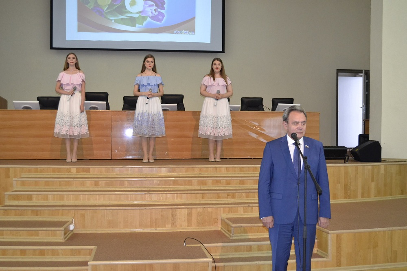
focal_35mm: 45
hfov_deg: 43.6
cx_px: 204
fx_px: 509
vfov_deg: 29.8
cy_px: 136
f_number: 4.5
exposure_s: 1/60
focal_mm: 30
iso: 2500
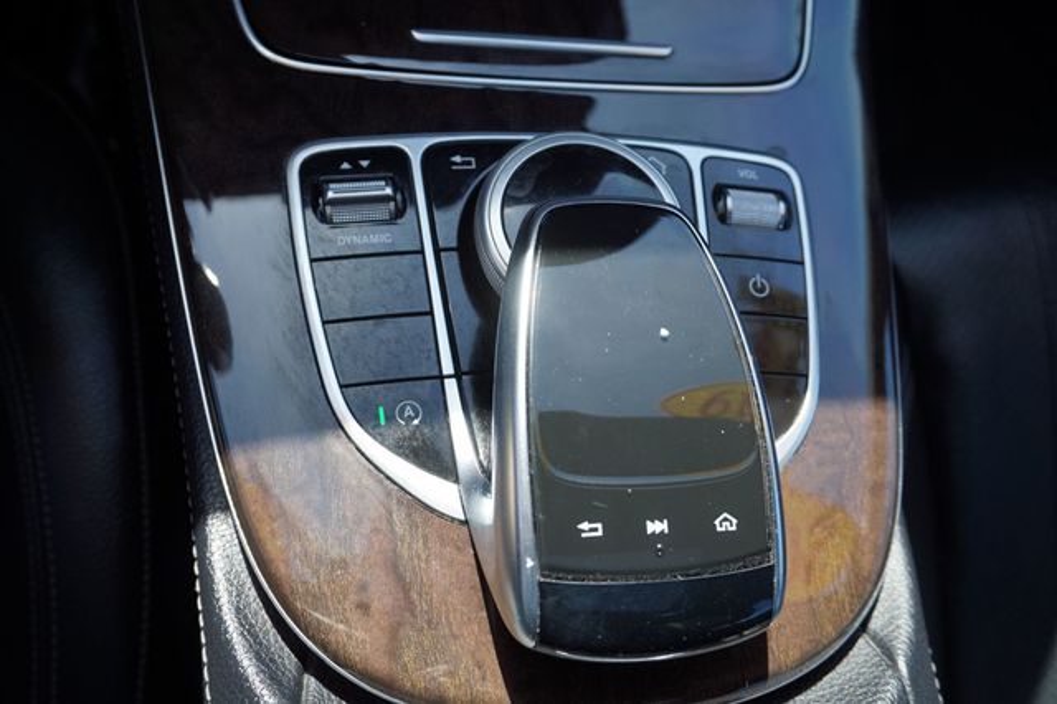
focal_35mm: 33
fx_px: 968
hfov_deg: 57.2
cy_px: 352
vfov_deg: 39.9
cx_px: 528
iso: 100
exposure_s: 1/80
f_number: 5.6
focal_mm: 22
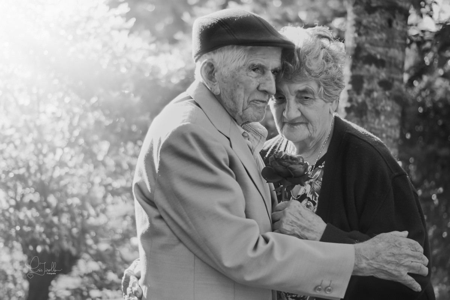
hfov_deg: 27.0
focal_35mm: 75
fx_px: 937
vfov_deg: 18.2
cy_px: 150
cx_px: 225
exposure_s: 1/320
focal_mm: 50
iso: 100
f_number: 2
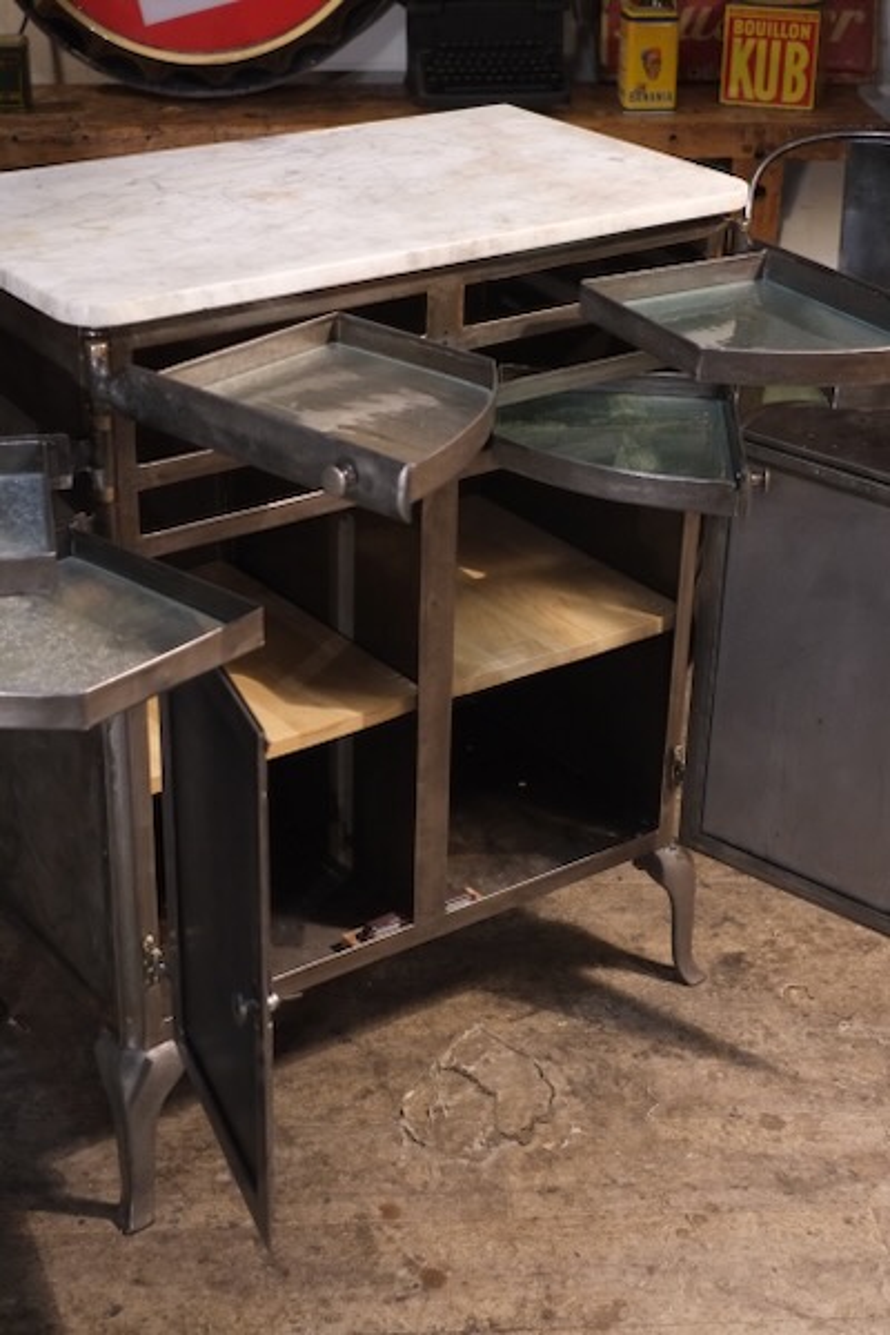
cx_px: 445
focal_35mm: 53
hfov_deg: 25.5
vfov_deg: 37.5
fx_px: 1965
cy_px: 668
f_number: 4
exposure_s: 1/125
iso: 3200
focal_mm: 35
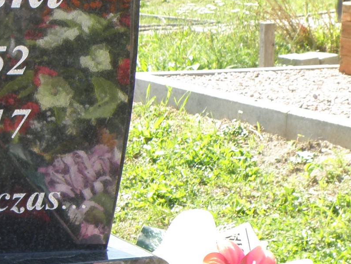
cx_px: -68
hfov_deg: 15.8
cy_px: 121
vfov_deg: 12.4
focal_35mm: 120
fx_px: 1217
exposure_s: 1/100
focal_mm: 8.46
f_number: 5.6
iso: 64
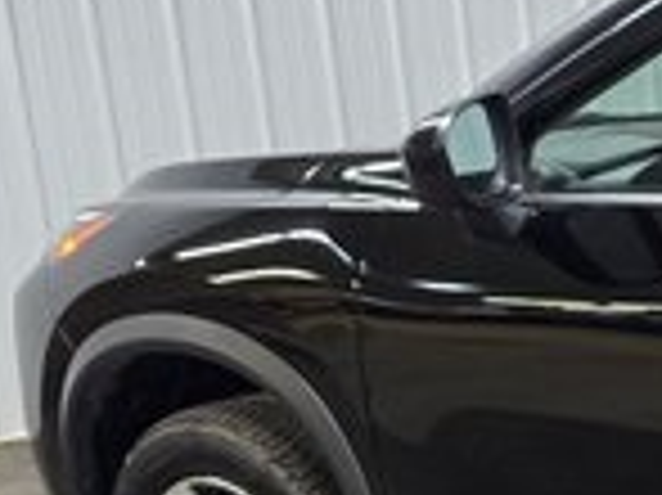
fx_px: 1911
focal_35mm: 100
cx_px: 1338
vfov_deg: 14.5
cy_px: 508
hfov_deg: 15.5
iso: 500
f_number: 1.7
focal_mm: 6.3
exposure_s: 1/120
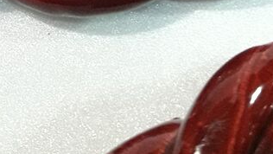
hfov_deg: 20.6
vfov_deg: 10.4
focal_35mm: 103
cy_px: -192
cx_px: 82
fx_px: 746
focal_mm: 3.7
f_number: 1.9
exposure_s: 1/17
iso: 400
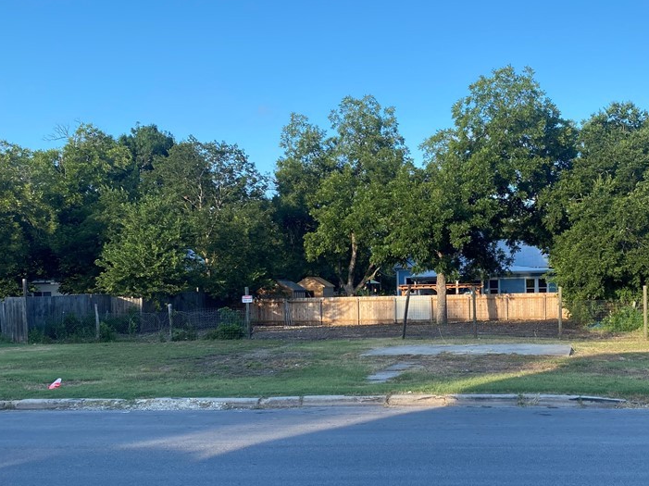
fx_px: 712
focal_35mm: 38
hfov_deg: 48.1
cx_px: 436
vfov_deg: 37.6
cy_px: 288
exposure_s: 1/747
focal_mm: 4.25
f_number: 1.8
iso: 32
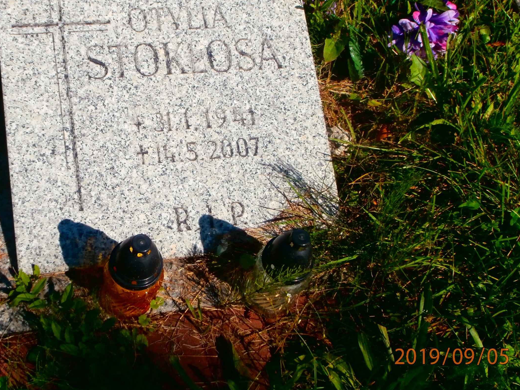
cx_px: 182
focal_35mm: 54
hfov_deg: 35.3
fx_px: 811
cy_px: 137
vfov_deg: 26.9
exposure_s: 1/1000
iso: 100
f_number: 3.9
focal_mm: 6.67
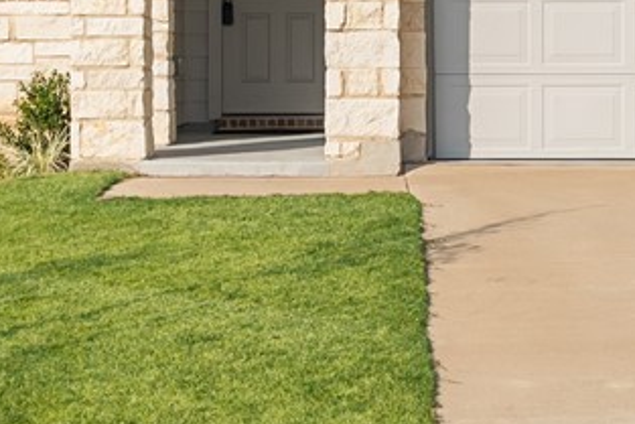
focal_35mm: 104
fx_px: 1835
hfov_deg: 19.6
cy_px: 34
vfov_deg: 13.1
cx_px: 434
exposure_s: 1/60
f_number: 8
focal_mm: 30
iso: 100
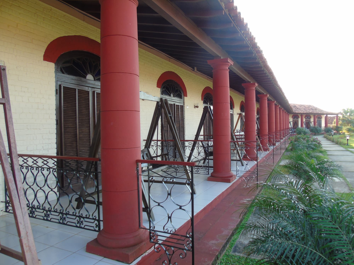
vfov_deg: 54.9
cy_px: 132
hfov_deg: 69.4
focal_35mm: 25
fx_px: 256
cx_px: 177
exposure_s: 1/80
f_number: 3.4
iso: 80
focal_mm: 4.4
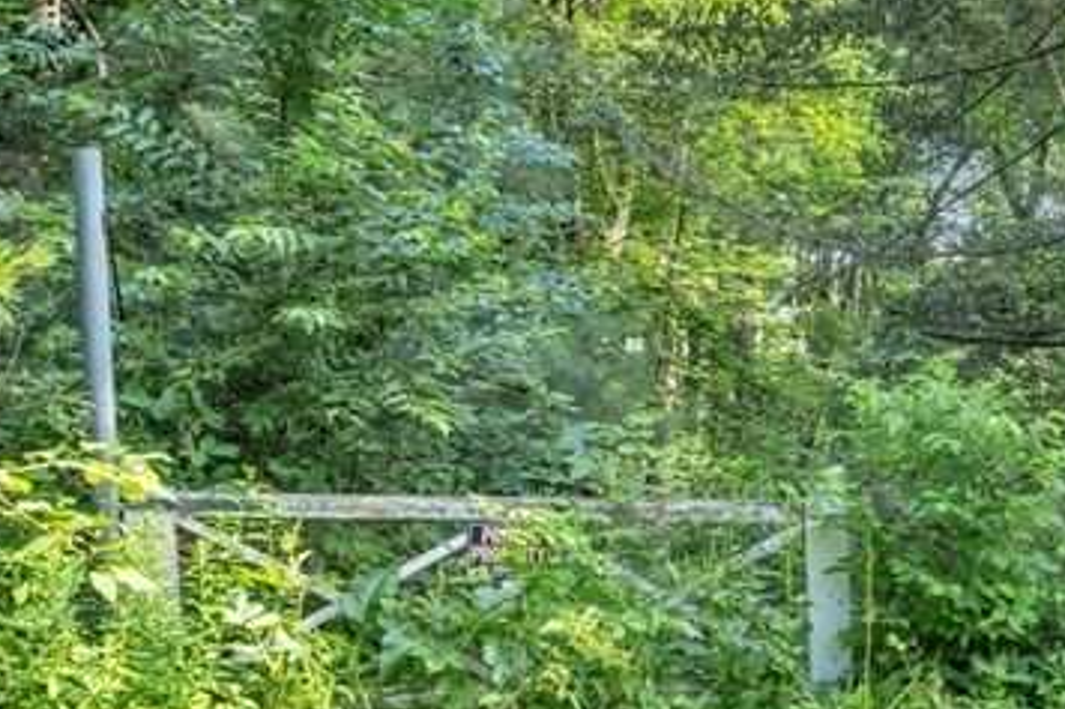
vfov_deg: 22.9
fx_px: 1745
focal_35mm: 59
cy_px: 431
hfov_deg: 33.0
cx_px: 850
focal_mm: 35
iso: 200
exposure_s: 1/10
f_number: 8
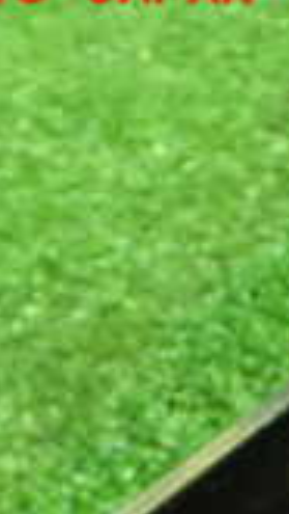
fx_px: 1619
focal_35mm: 119
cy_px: 645
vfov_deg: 17.1
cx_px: 622
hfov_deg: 9.4
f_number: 2.3
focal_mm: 5.4
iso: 1250
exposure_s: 1/30
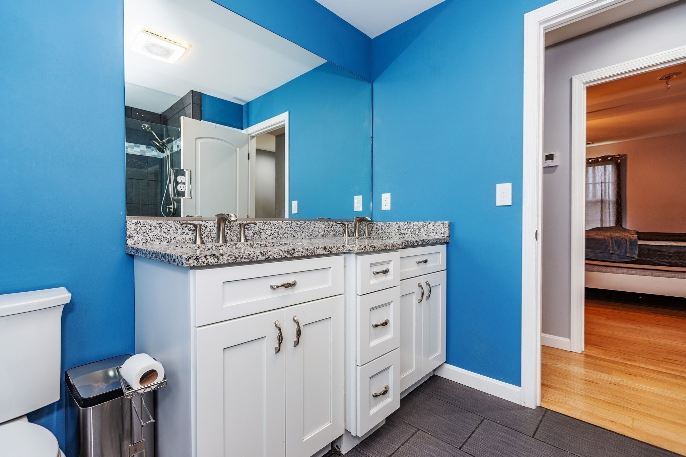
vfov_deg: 73.7
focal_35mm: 16
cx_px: 343
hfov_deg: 96.7
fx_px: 305
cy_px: 228
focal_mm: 16
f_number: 6.3
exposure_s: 1/4
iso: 100
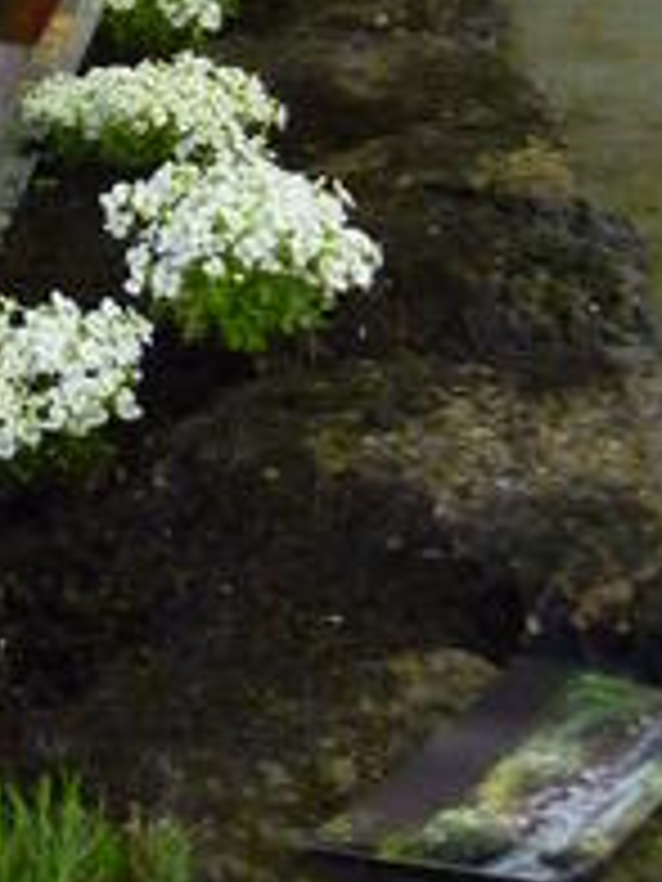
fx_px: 2754
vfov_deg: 17.4
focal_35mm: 108
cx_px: -189
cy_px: -153
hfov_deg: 13.2
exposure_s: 1/15
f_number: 2.8
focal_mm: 5.5
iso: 800
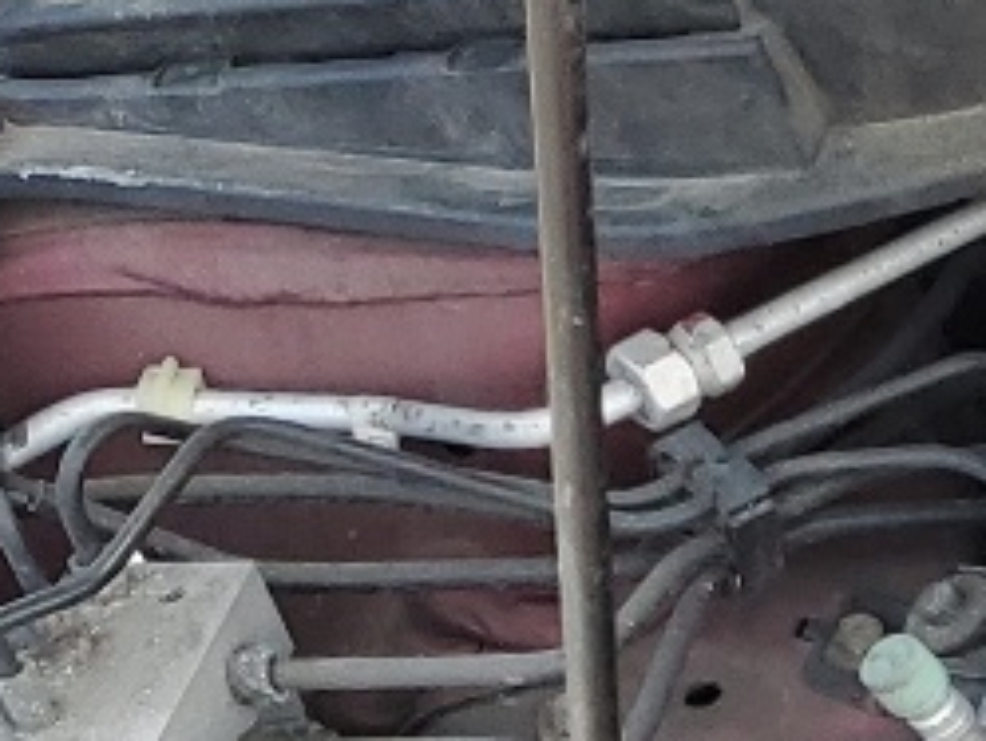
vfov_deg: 8.4
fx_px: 4759
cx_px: 2712
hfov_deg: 9.7
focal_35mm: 167
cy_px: 1498
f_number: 1.5
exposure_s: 1/286
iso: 50
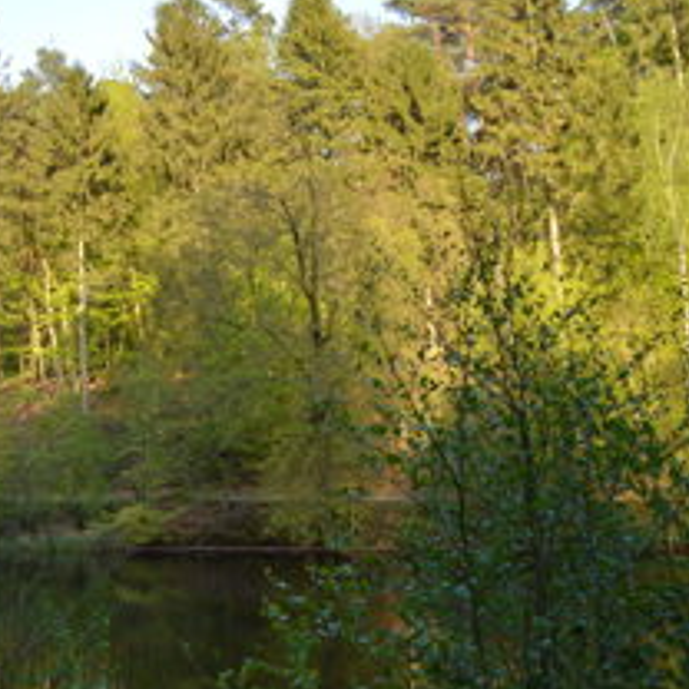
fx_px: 991
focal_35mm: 44
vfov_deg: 38.3
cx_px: 30
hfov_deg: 35.4
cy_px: 315
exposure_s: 1/320
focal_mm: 18
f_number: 6.3
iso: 400
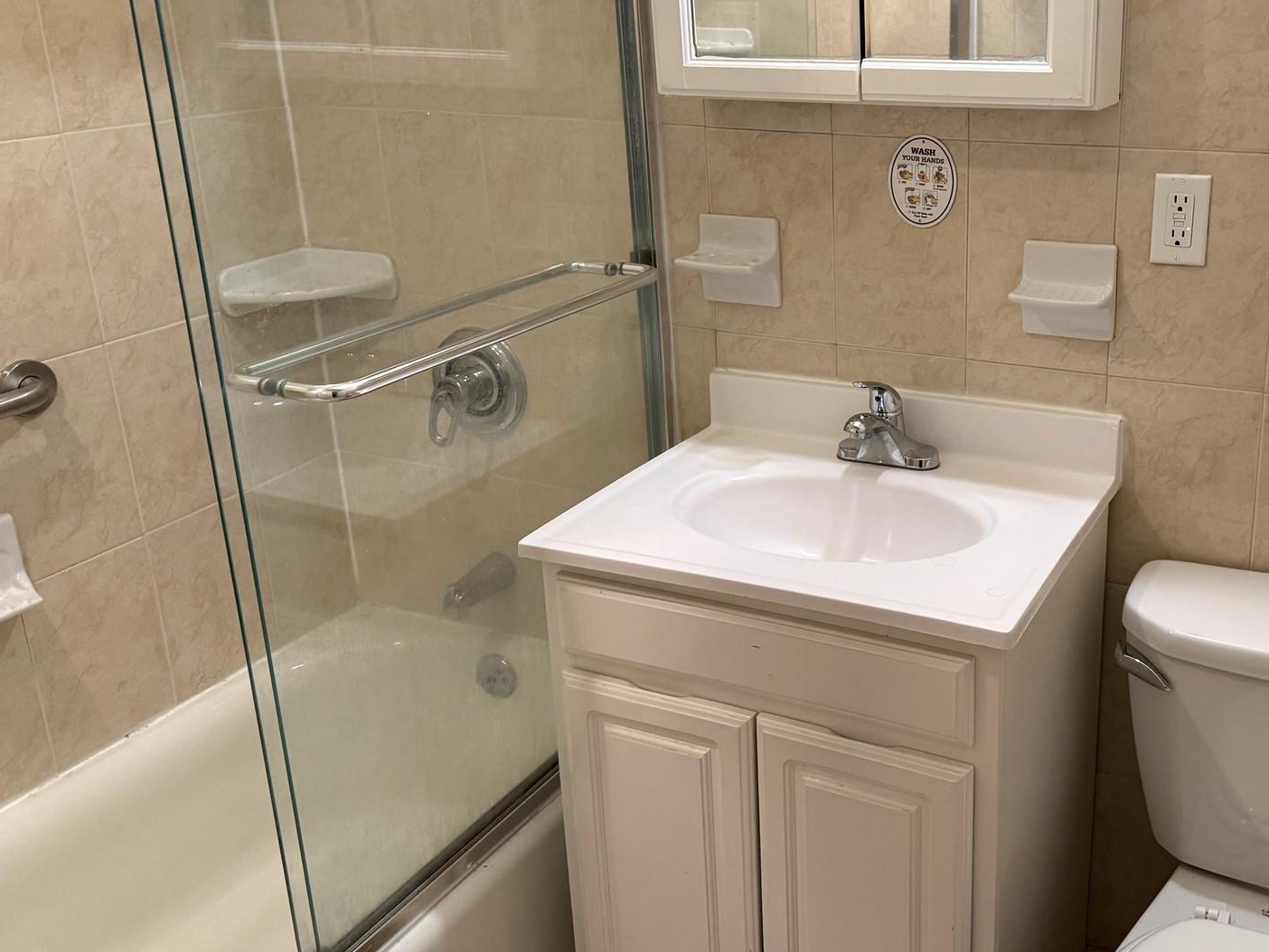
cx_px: 908
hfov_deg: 51.0
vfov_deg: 40.5
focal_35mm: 35
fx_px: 1283
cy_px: 387
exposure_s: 1/60
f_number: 1.78
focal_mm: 6.76
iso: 250
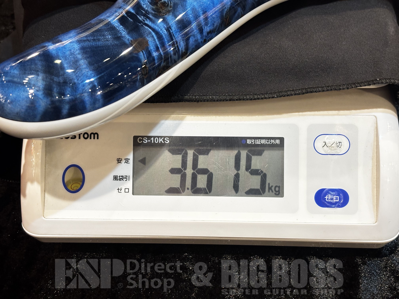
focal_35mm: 52
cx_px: 200
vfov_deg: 28.0
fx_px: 599
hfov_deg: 36.8
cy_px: 150
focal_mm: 5.96
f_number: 1.6
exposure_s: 1/60
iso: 160
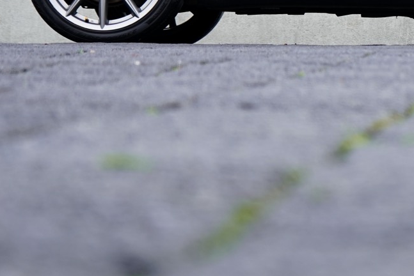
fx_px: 2013
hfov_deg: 11.6
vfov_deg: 7.7
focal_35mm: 175
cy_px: -108
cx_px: 439
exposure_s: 1/60
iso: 200
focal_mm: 59
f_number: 5
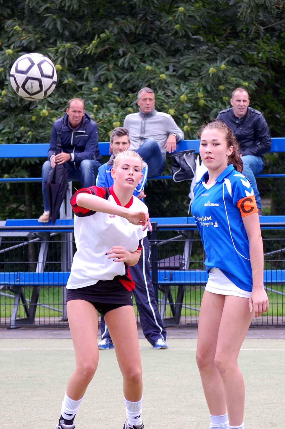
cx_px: 142
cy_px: 214
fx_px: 1463
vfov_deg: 16.7
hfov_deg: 11.1
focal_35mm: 123
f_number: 5
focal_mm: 82
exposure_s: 1/400
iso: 400
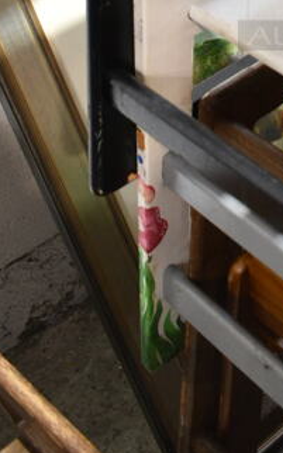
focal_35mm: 78
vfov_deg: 24.9
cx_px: 396
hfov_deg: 15.7
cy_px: -23
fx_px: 963
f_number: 3.5
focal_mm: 18
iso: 500
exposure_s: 1/30
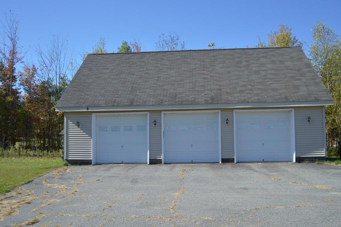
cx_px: 170
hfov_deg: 55.2
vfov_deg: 38.3
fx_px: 326
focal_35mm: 34
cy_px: 114
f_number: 3.8
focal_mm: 23
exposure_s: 1/800
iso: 100
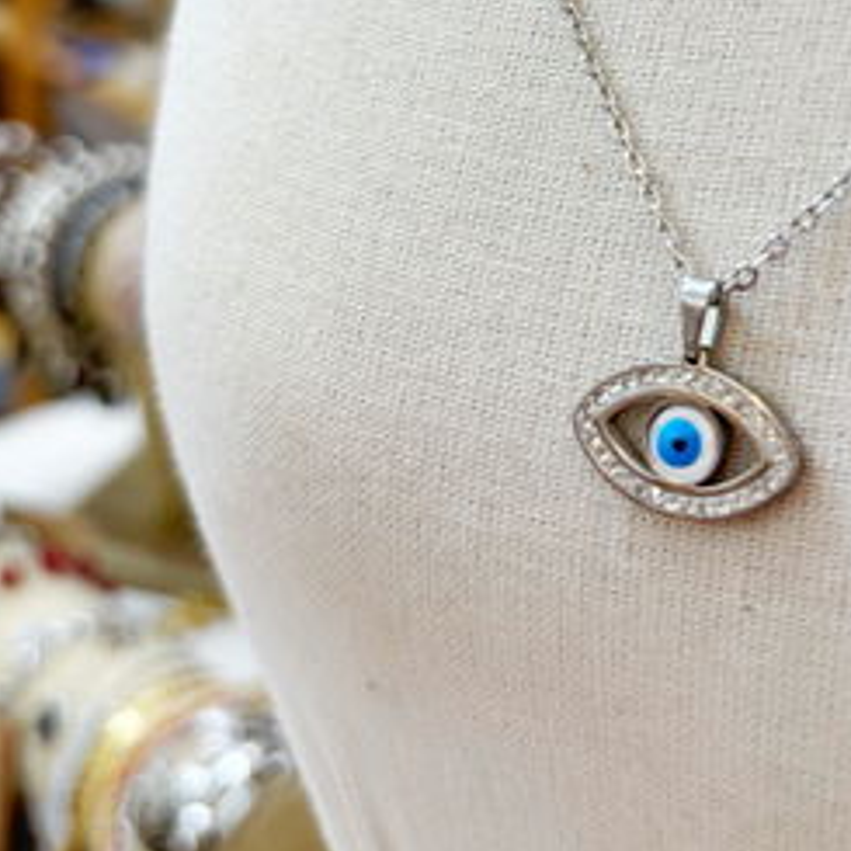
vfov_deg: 32.1
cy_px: 61
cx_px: 611
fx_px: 1391
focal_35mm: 50
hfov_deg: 33.5
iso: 80
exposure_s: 1/100
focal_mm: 5.96
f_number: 1.6
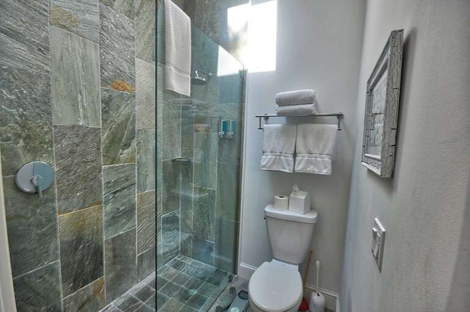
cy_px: 156
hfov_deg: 100.5
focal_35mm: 15
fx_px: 196
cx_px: 235
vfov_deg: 77.2
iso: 400
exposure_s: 1/25
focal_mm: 10
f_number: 10
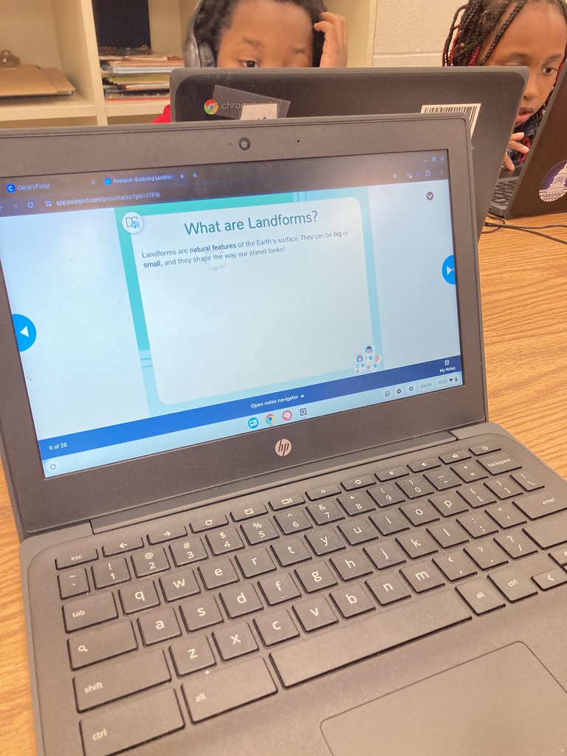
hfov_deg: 49.7
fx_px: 612
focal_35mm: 28
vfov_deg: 63.4
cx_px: 284
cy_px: 378
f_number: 1.8
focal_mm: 3.99
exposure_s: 1/60
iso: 125
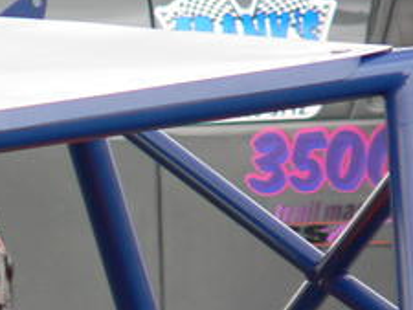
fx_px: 17966
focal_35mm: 1505
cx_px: -224
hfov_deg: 1.3
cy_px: 414
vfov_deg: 1.0
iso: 80
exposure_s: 1/100
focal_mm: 71.2
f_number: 3.7
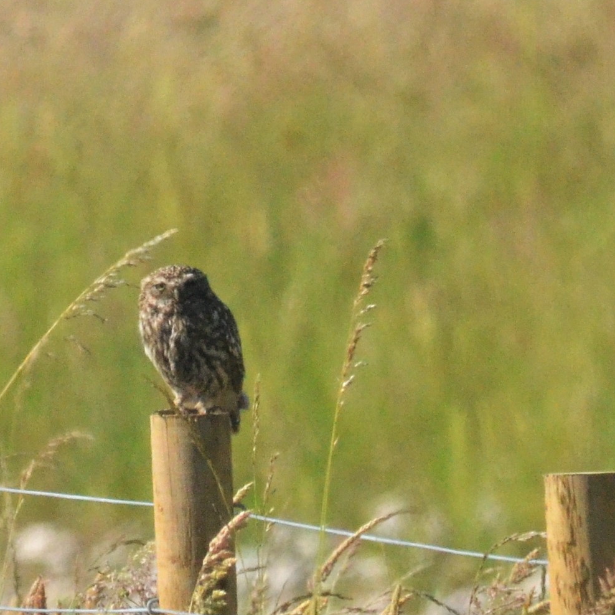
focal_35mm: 1848
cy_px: 546
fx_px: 37145
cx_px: -107
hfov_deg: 0.9
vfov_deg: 0.9
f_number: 13
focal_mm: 500
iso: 2500
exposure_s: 1/2500
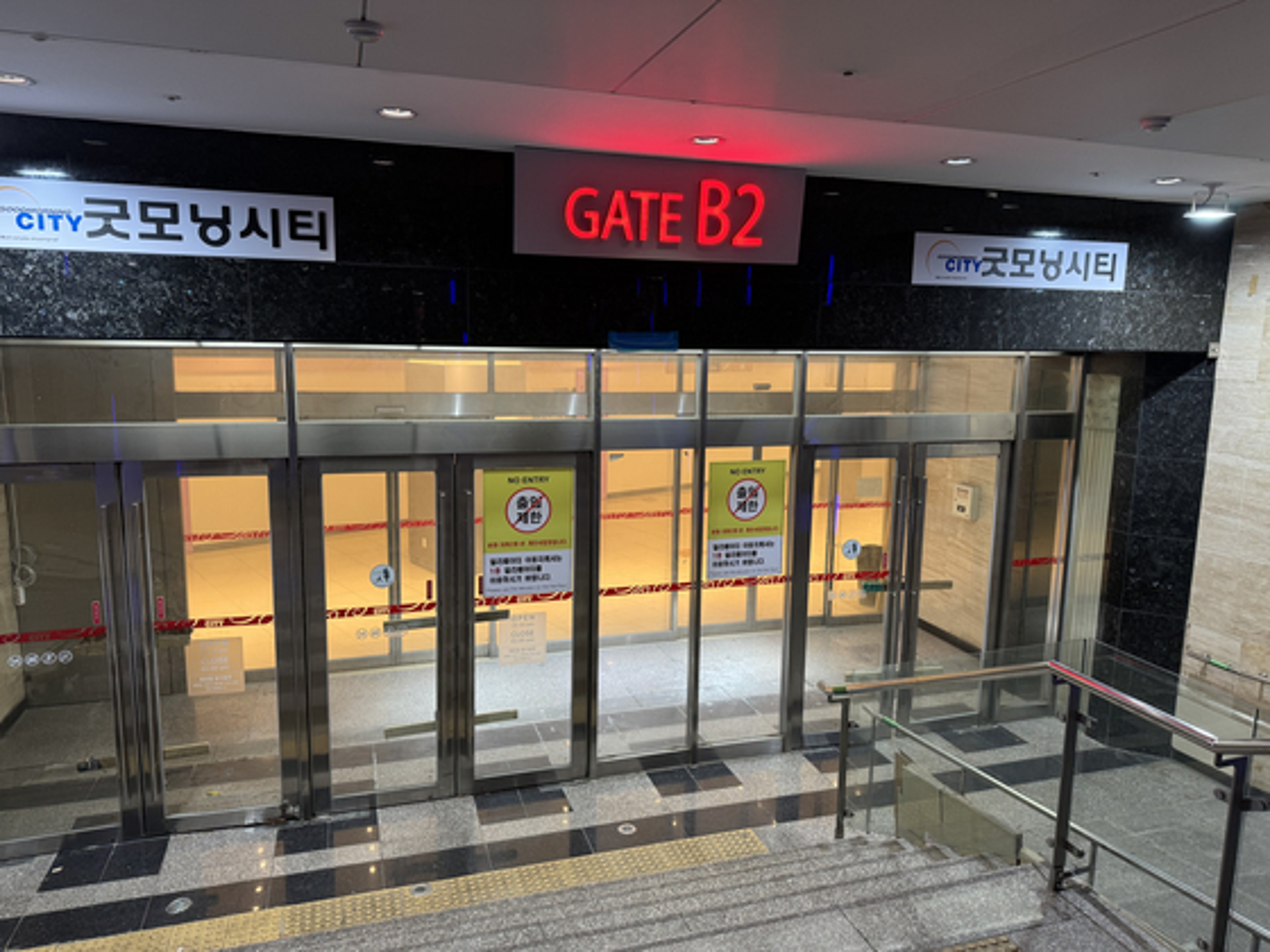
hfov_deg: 71.6
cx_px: 635
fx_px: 881
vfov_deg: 56.8
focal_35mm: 24
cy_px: 476
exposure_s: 1/60
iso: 100
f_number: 1.78
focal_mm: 6.76
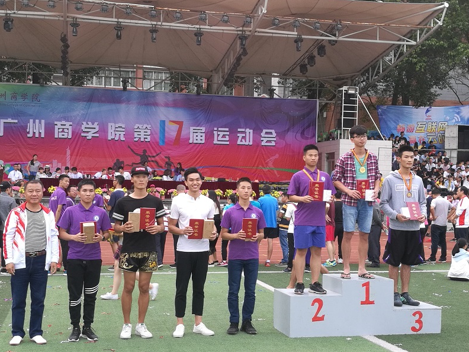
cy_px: 179
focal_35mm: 50
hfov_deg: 38.2
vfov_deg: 29.1
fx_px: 677
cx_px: 235
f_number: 2.2
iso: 64
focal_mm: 4.5
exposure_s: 1/100
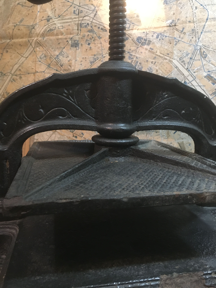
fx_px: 241
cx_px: 108
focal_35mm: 29
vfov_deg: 61.7
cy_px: 144
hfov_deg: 48.2
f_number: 2.2
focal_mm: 4.15
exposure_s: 1/17
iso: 200
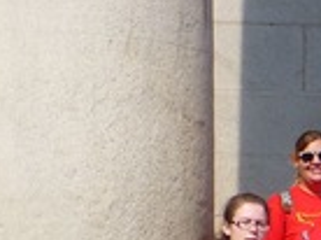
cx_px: 640
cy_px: 471
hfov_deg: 10.3
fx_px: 1648
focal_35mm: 178
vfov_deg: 8.0
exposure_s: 1/400
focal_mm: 6.1
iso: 100
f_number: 3.7
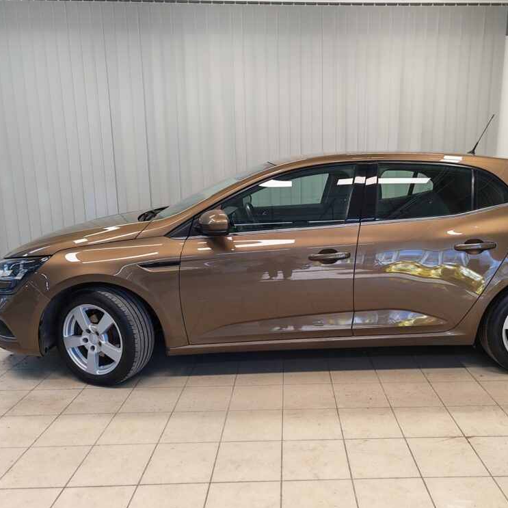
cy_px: 258
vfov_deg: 57.3
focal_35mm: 28
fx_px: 465
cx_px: 302
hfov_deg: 56.9
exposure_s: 1/50
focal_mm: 5.4
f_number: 1.6
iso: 64
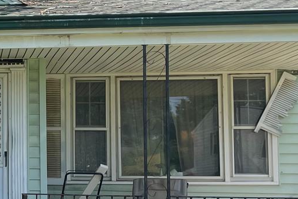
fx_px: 894
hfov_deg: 16.8
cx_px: -174
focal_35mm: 108
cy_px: 138
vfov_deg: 12.7
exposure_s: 1/1072
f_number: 1.6
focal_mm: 4.2
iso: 32
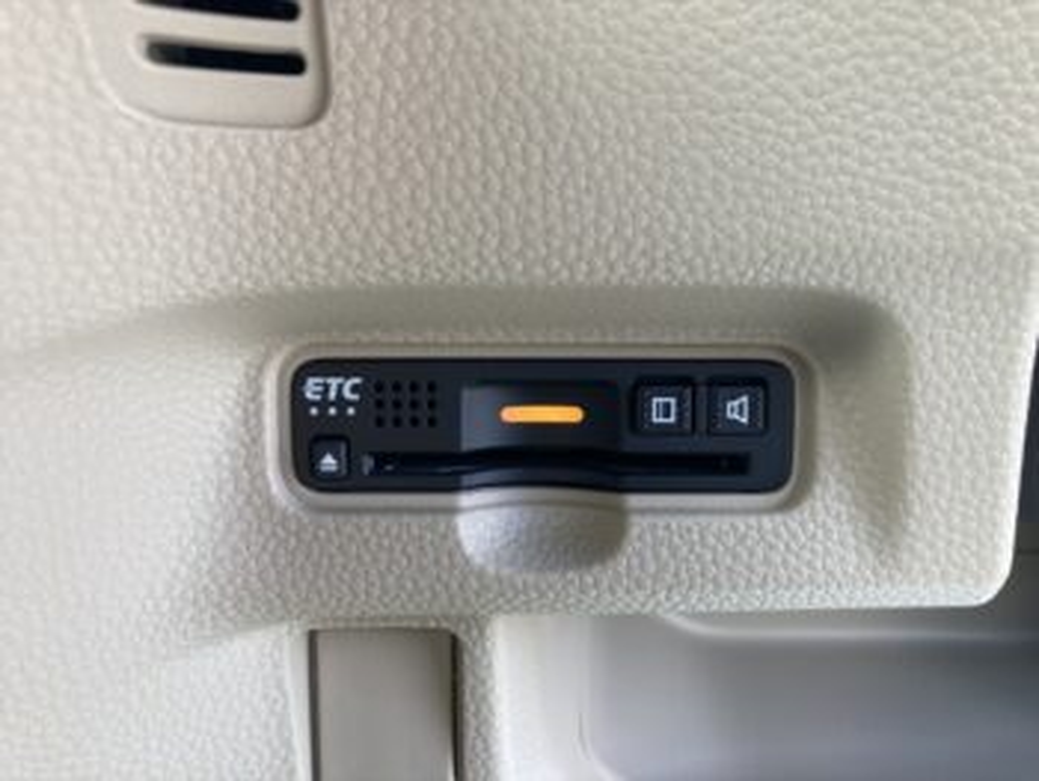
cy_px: 390
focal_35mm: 28
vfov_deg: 49.8
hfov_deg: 63.4
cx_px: 520
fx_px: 841
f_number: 1.8
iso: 80
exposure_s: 1/100
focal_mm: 3.99
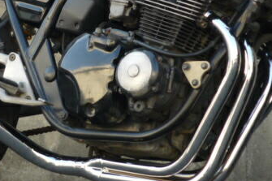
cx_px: 71
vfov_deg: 7.8
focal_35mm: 175
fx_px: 1322
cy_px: 49
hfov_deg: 11.7
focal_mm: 9.1
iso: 100
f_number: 3.4
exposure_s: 1/100
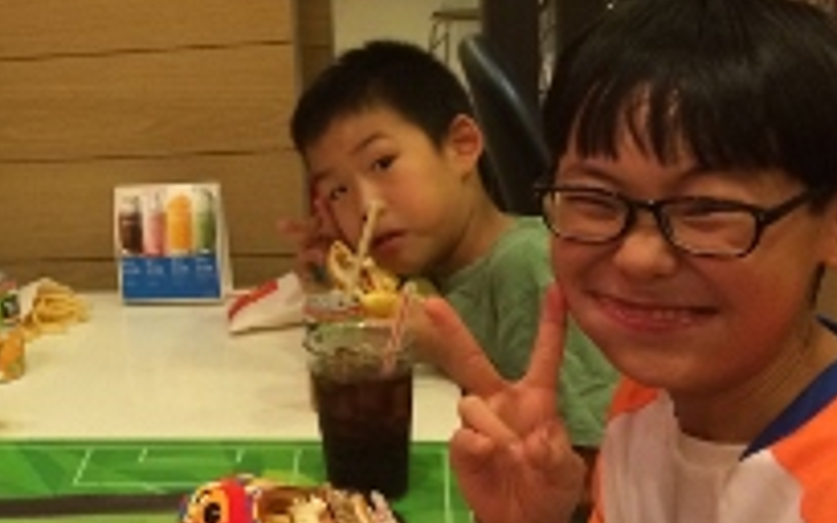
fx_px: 1596
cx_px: 4
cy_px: 163
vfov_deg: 18.5
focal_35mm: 70
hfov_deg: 27.7
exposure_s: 1/17
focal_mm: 4.12
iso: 320
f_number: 2.2
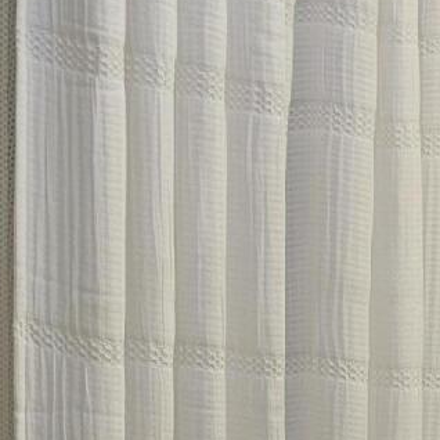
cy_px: 700
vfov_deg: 12.8
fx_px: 1841
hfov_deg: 13.5
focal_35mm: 128
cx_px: 418
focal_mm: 6.3
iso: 25
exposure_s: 1/120
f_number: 1.7
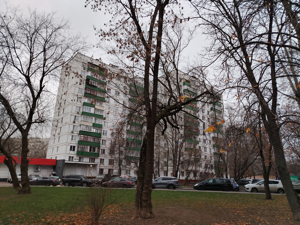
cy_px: 112
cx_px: 150
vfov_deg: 56.8
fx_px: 208
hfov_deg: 71.6
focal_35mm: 24
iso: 115
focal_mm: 5.25
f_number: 1.75
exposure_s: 1/100
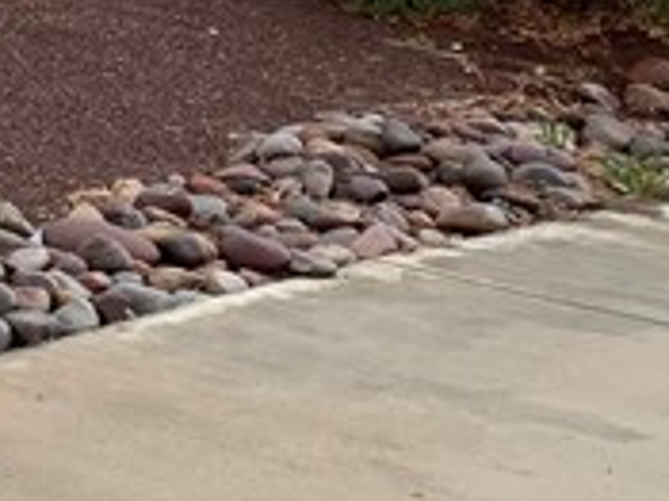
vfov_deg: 9.4
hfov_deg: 11.7
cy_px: -321
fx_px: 2936
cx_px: -661
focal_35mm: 152
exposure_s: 1/169
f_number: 1.8
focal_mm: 4.25
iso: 25
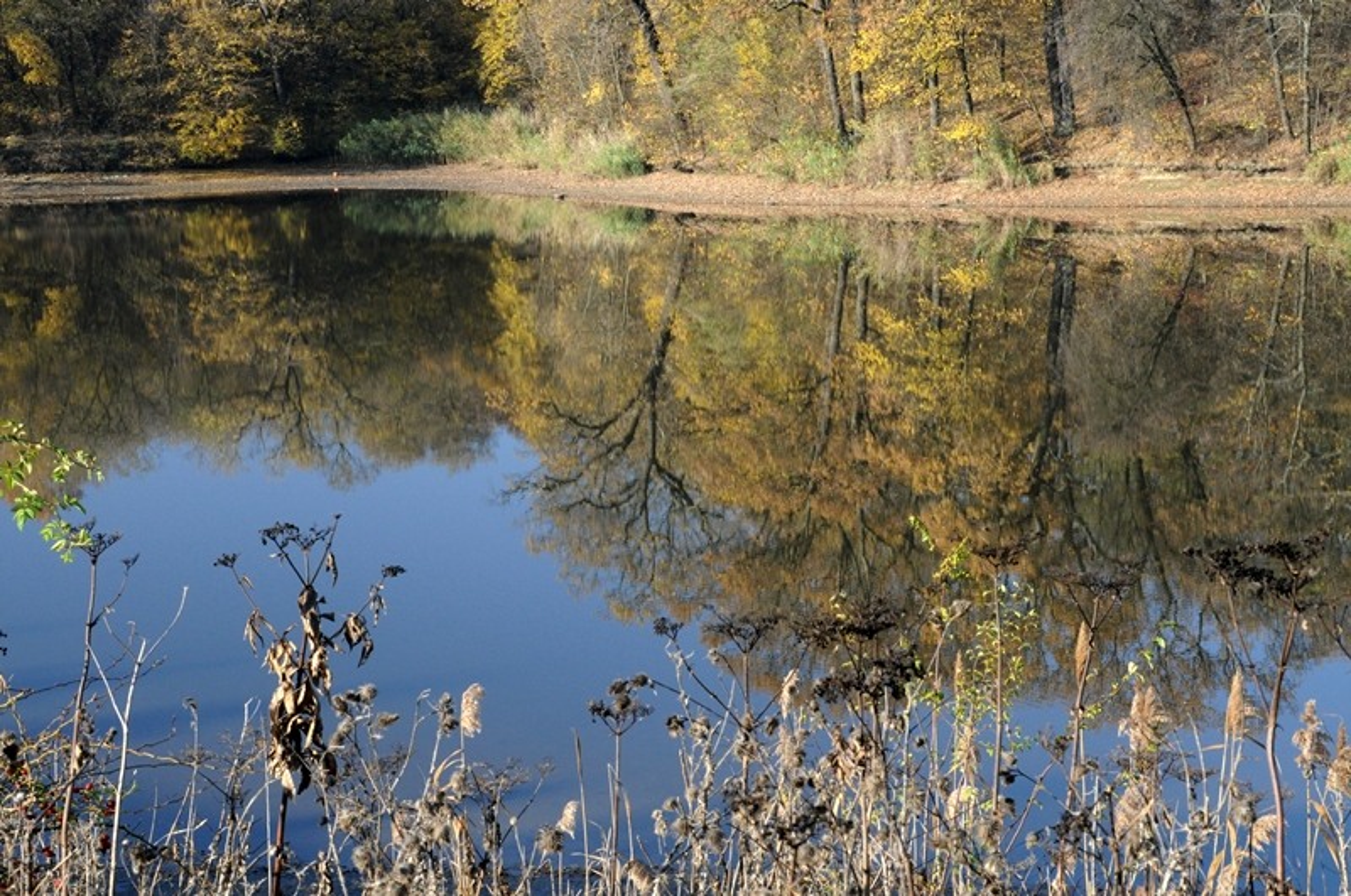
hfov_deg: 28.1
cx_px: 676
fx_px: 2698
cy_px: 448
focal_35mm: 72
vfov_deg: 18.9
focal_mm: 48
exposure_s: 1/30
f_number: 18
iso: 800
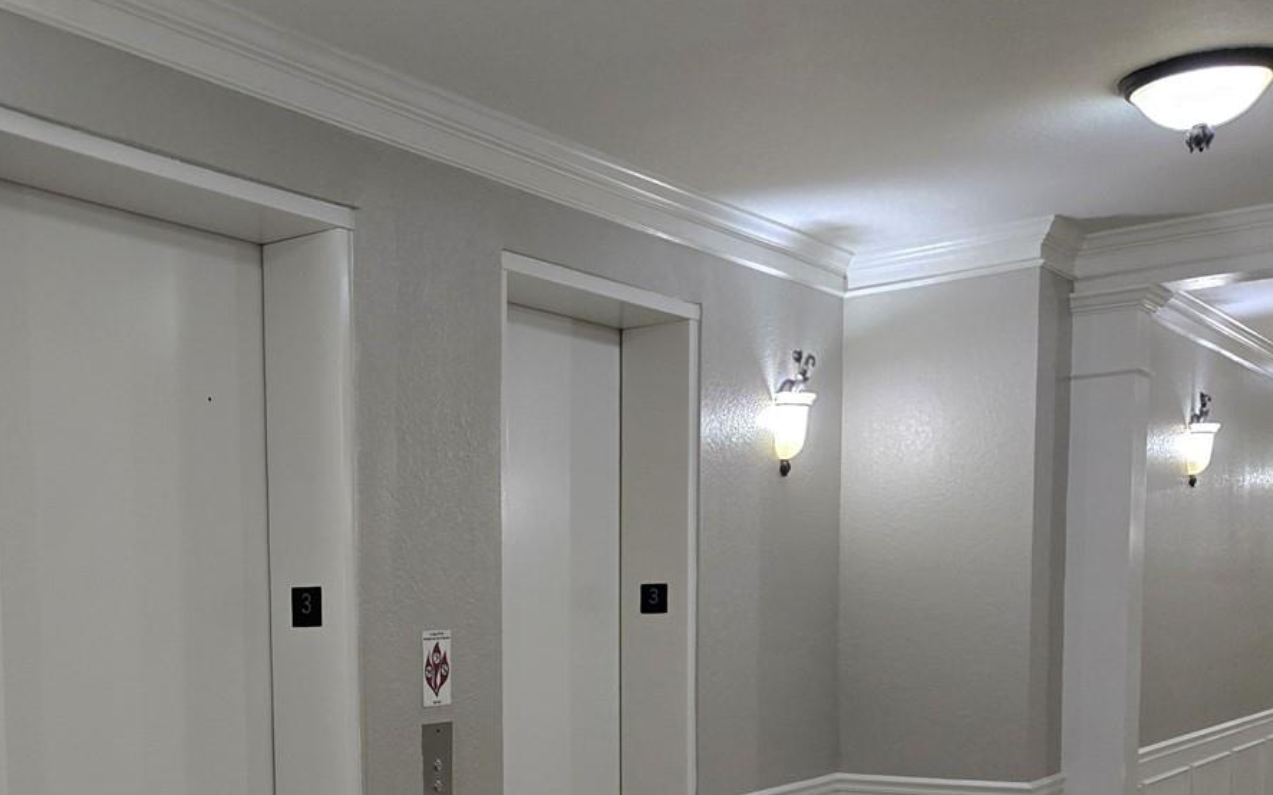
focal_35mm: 44
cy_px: 773
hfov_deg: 43.8
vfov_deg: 27.7
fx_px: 1526
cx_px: 320
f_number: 1.8
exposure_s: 1/60
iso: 640
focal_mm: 5.4
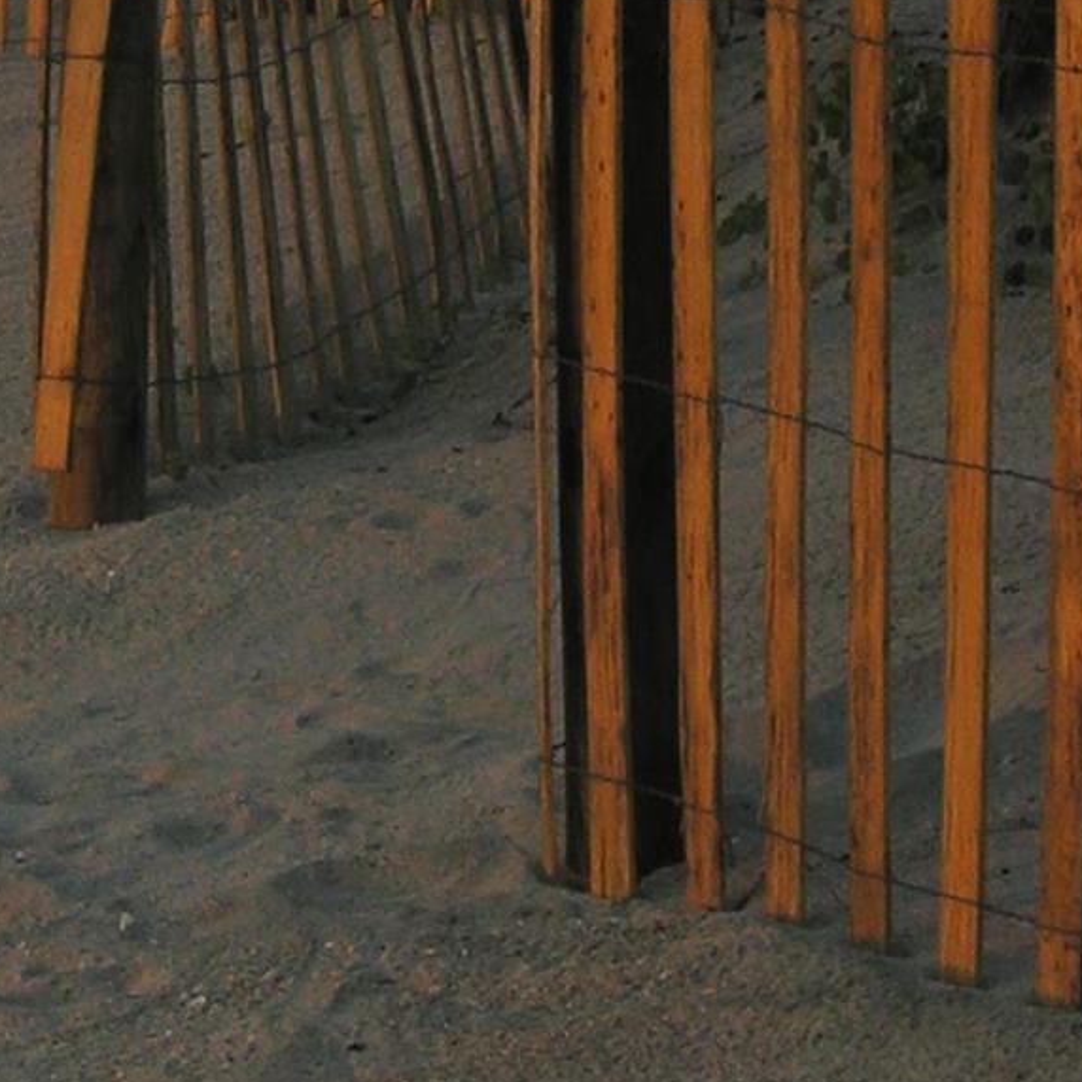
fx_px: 6542
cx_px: 687
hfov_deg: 9.4
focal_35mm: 185
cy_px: -662
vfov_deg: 9.1
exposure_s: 1/125
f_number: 5
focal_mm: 10
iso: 50
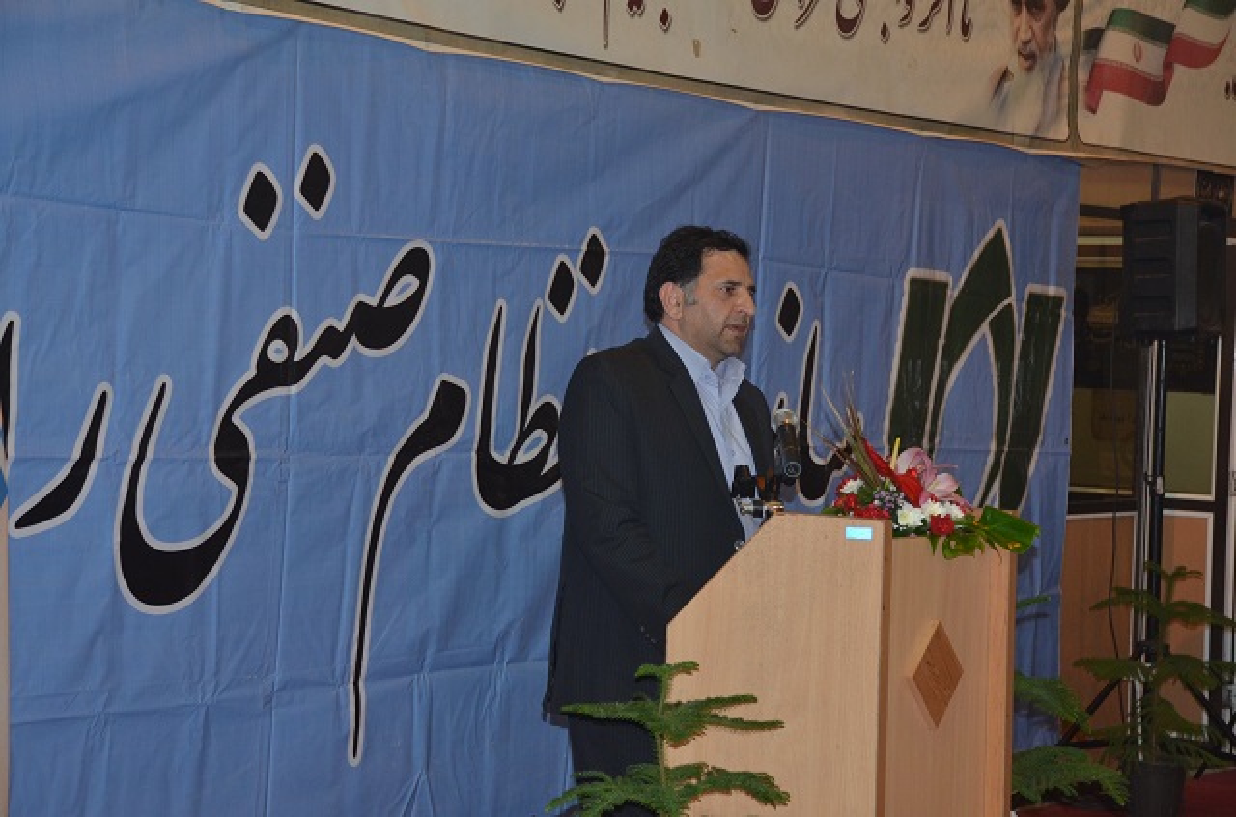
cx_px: 618
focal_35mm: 87
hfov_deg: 23.4
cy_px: 408
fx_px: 2979
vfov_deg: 15.6
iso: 800
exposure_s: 1/60
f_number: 5
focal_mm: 58
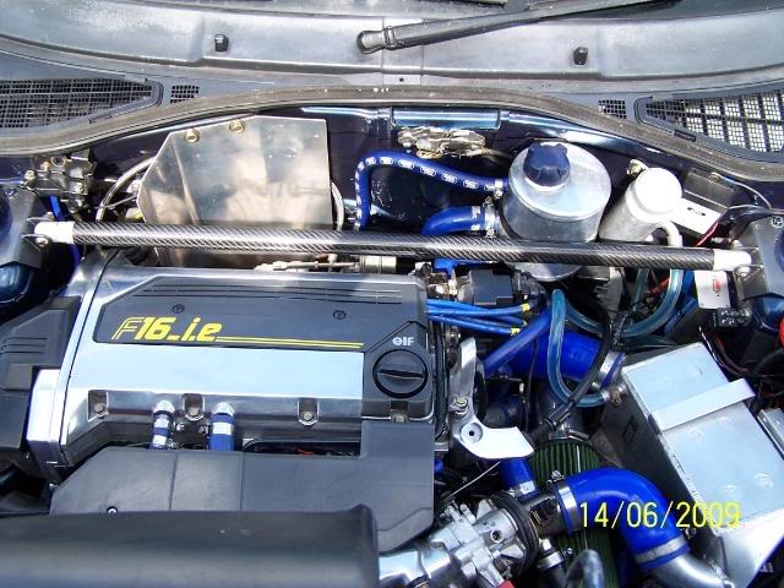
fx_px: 861
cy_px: 294
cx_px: 392
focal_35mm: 38
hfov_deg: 49.0
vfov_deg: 37.7
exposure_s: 1/180
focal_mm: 6.3
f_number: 2.8
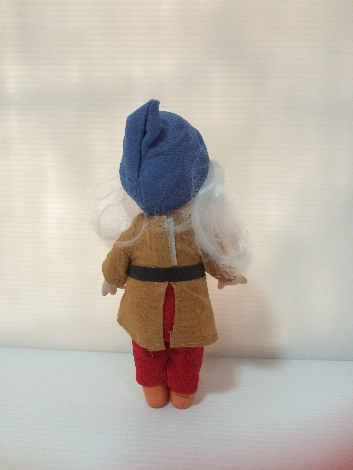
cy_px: 235
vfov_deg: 61.7
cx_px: 176
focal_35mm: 29
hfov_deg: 48.2
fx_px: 394
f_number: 2.2
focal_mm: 4.15
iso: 320
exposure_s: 1/25
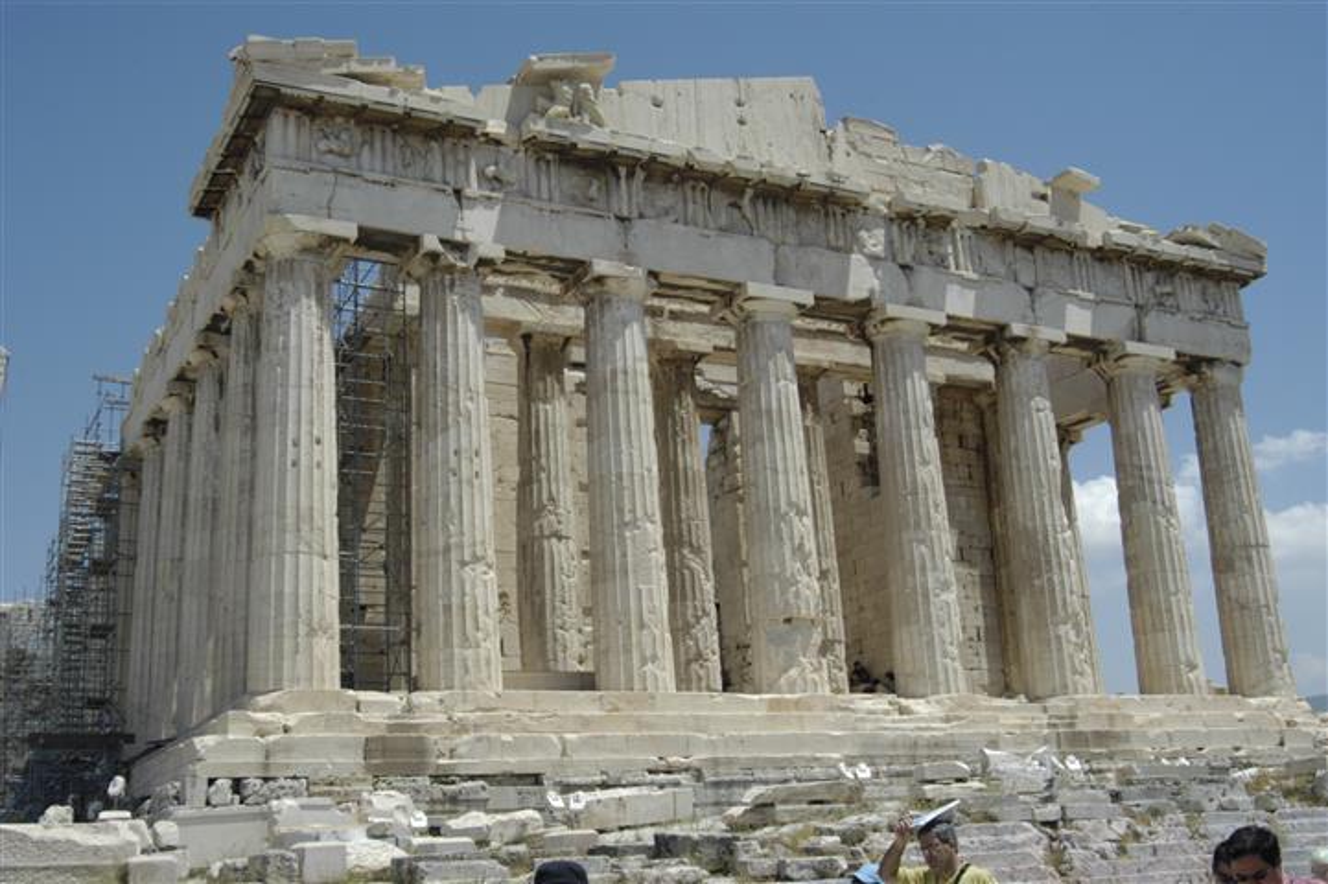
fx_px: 1493
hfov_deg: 47.9
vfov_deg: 33.0
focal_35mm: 40
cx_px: 664
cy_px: 442
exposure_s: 1/640
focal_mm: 27
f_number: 13
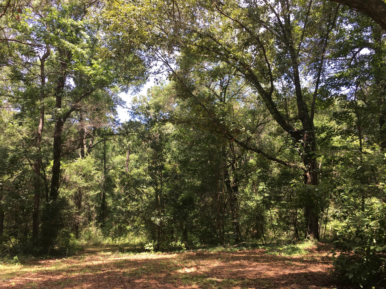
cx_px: 193
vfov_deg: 48.2
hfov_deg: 61.7
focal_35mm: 29
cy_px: 144
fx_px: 323
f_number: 2.2
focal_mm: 4.15
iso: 25
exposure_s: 1/176
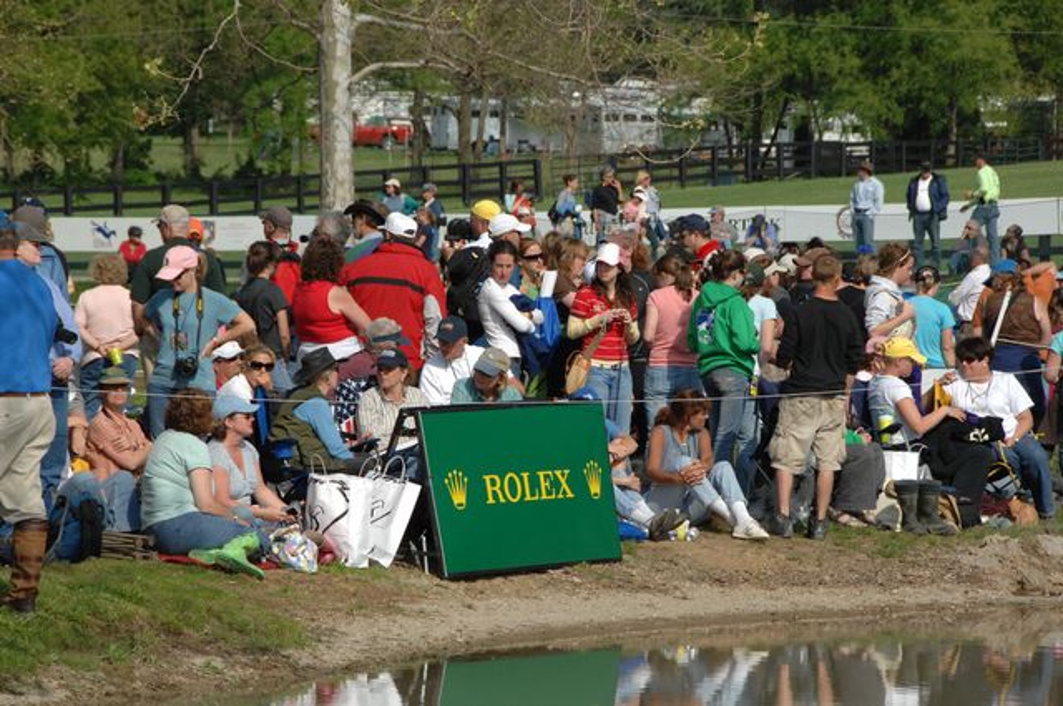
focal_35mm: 202
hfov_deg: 10.2
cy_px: 353
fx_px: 5972
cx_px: 532
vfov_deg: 6.8
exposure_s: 1/1000
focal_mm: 135
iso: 500
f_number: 9
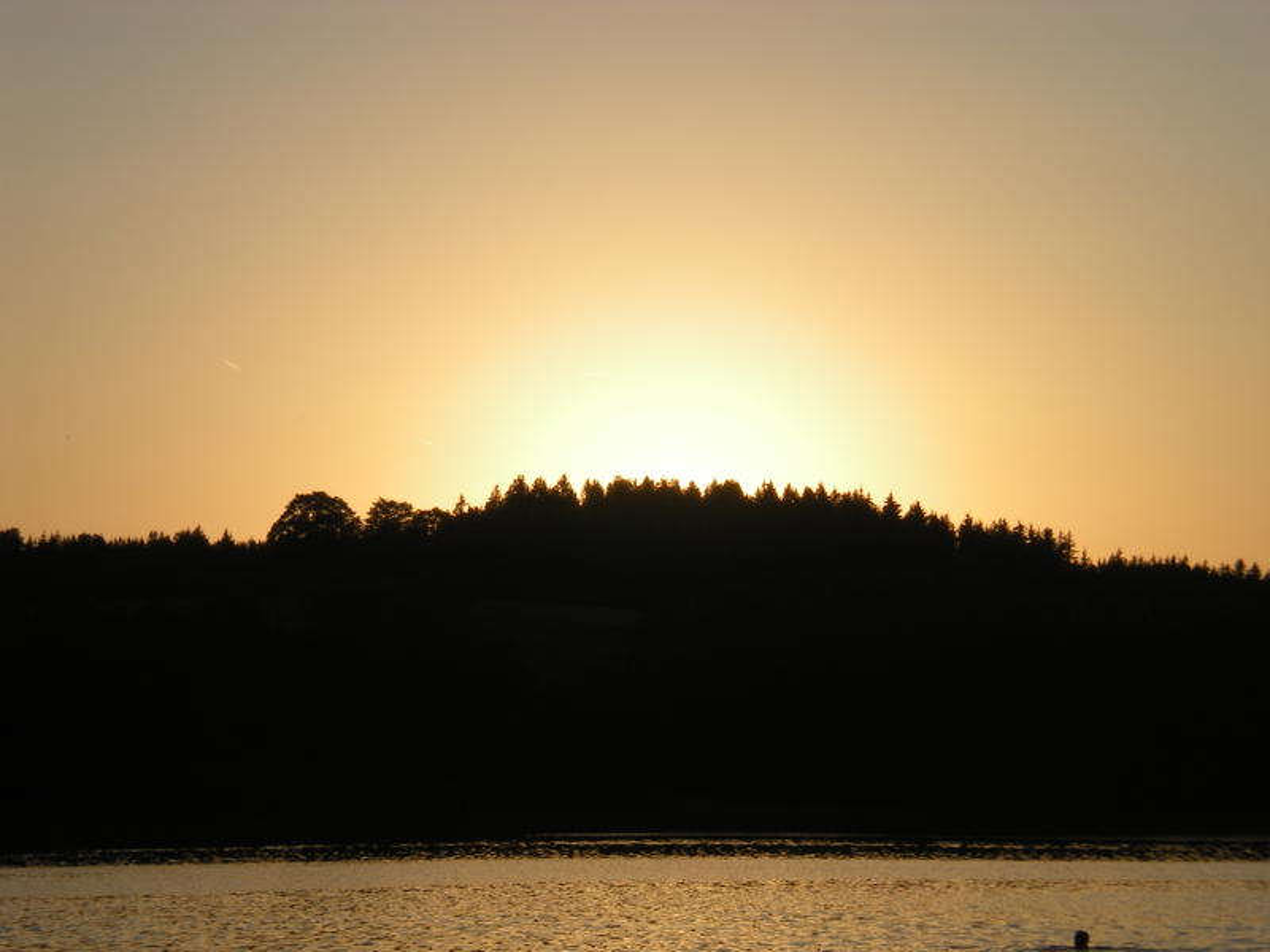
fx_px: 4182
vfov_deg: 13.0
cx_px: 635
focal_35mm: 114
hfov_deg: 17.3
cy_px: 476
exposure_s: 1/320
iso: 64
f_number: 8.5
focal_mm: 18.9
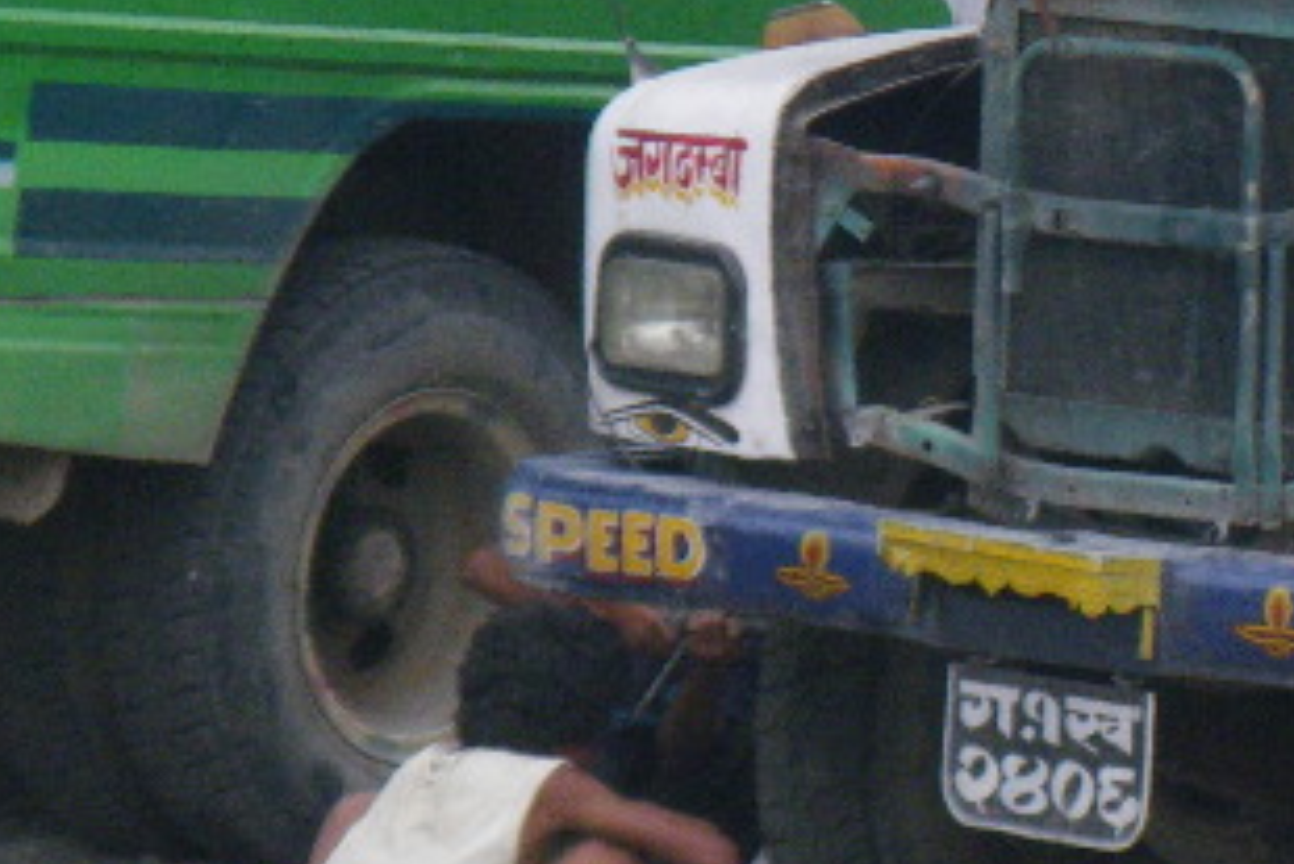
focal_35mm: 401
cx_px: 887
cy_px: 760
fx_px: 14420
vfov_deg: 3.4
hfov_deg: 5.1
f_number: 5.5
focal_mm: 25
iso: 250
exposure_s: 1/250
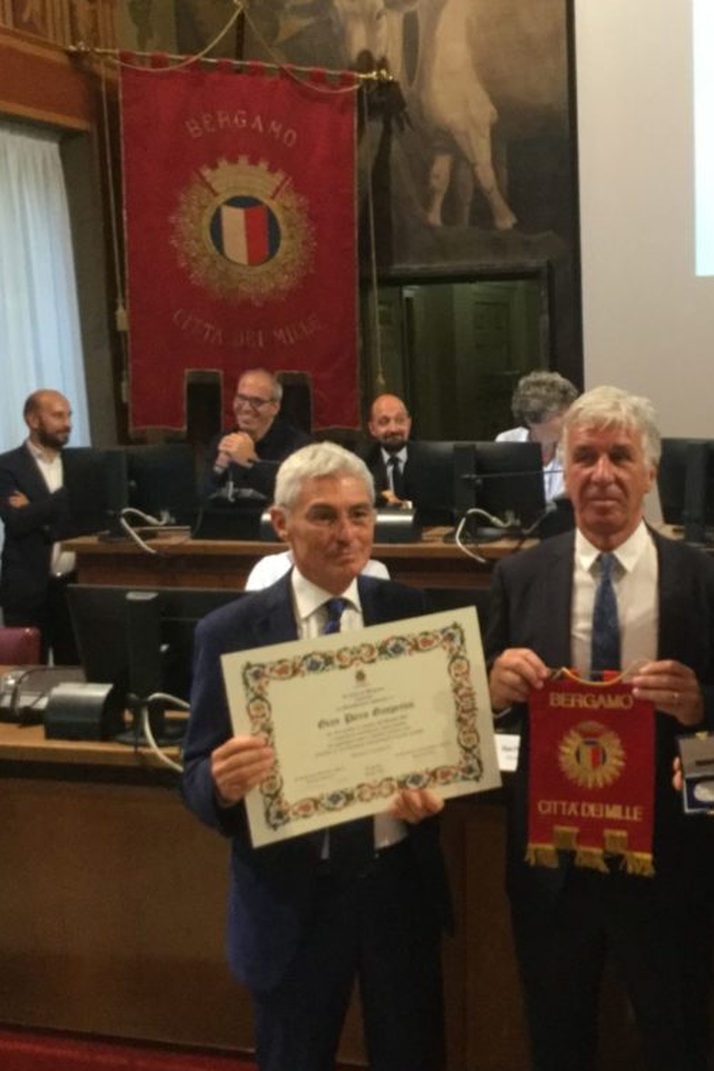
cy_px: 537
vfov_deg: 44.5
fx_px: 1309
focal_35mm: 44
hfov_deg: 30.0
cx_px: 536
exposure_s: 1/25
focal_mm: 3.3
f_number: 2.4
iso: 250
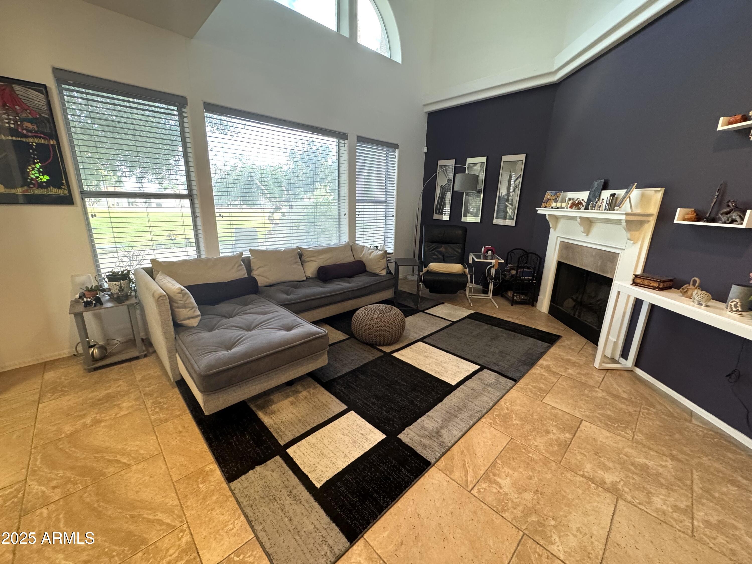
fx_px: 304
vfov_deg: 85.7
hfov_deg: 102.1
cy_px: 282
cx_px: 376
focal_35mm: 14
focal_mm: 2.22
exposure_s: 1/60
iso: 250
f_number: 2.2
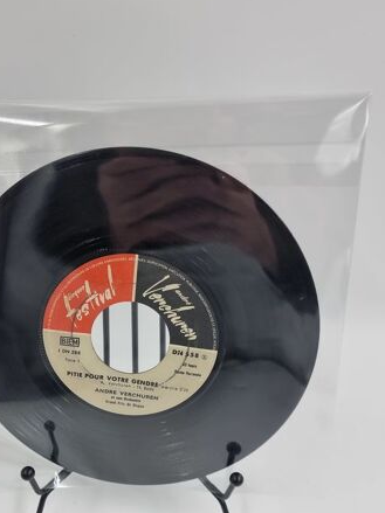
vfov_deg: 51.8
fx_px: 519
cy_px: 338
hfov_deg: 40.3
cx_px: 138
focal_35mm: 35
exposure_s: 1/100
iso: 50
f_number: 1.8
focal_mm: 6.7
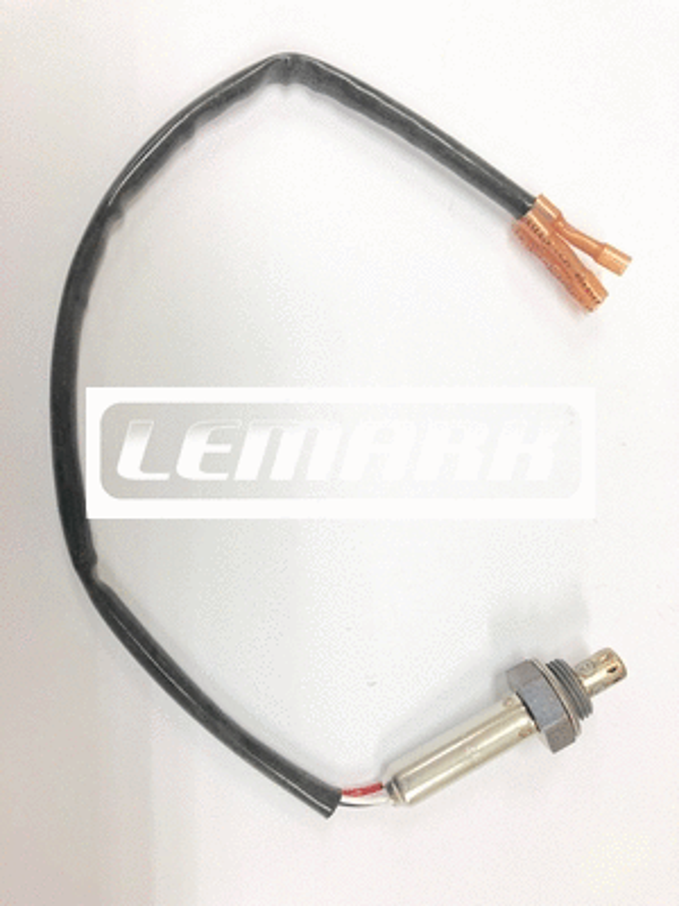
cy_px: 453
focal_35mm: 28
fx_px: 732
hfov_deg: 49.7
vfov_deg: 63.4
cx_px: 340
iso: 32
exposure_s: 1/33
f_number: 1.8
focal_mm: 3.99
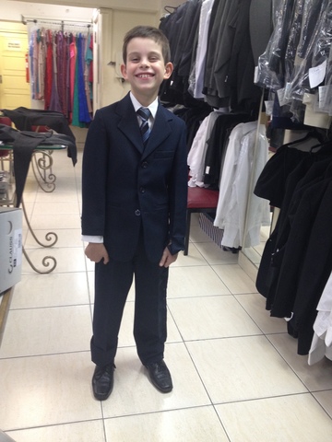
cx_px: 166
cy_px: 221
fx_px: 448
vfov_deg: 52.6
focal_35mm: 35
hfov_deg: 40.7
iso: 125
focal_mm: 4.28
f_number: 2.4
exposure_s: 1/20
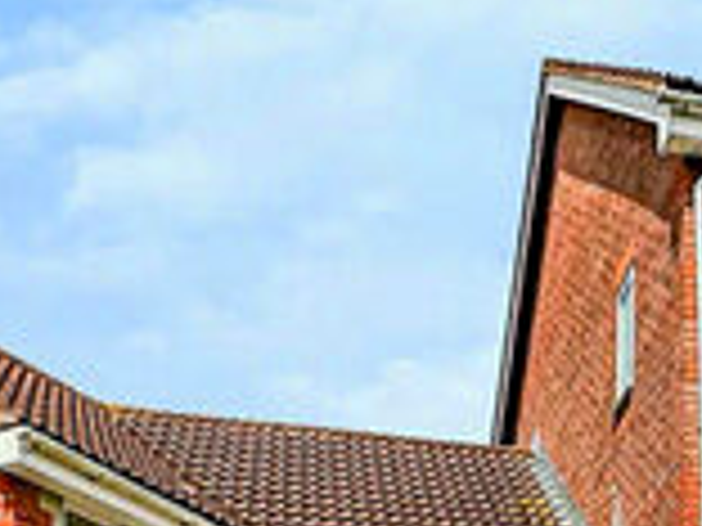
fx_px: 1278
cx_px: 666
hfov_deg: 29.1
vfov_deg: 20.5
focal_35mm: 63
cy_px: 744
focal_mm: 2.22
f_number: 2.2
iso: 50
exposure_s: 1/3600
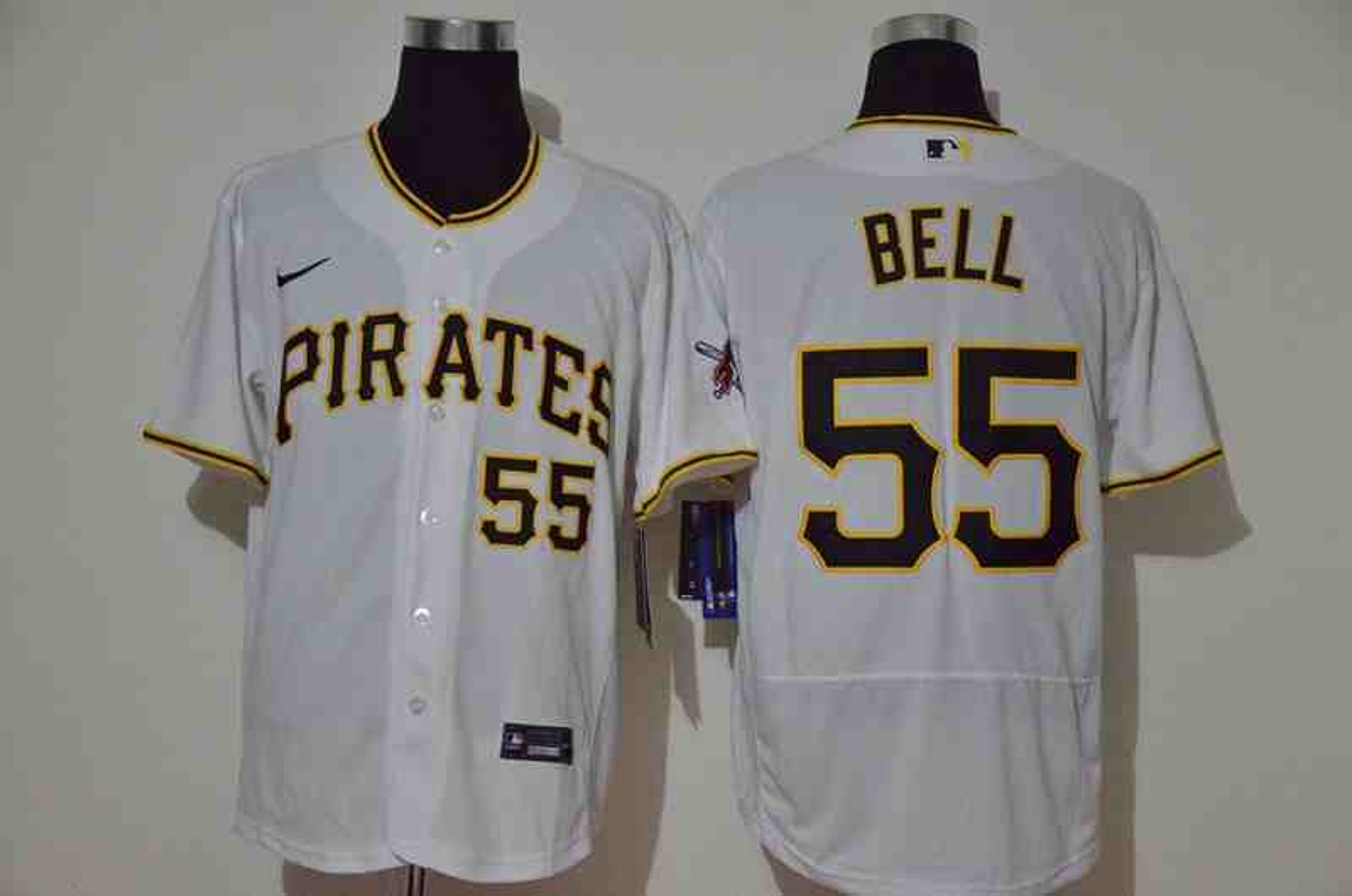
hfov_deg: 27.0
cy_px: 448
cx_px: 676
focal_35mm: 75
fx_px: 2811
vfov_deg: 18.1
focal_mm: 50
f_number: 4.8
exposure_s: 1/60
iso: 4000
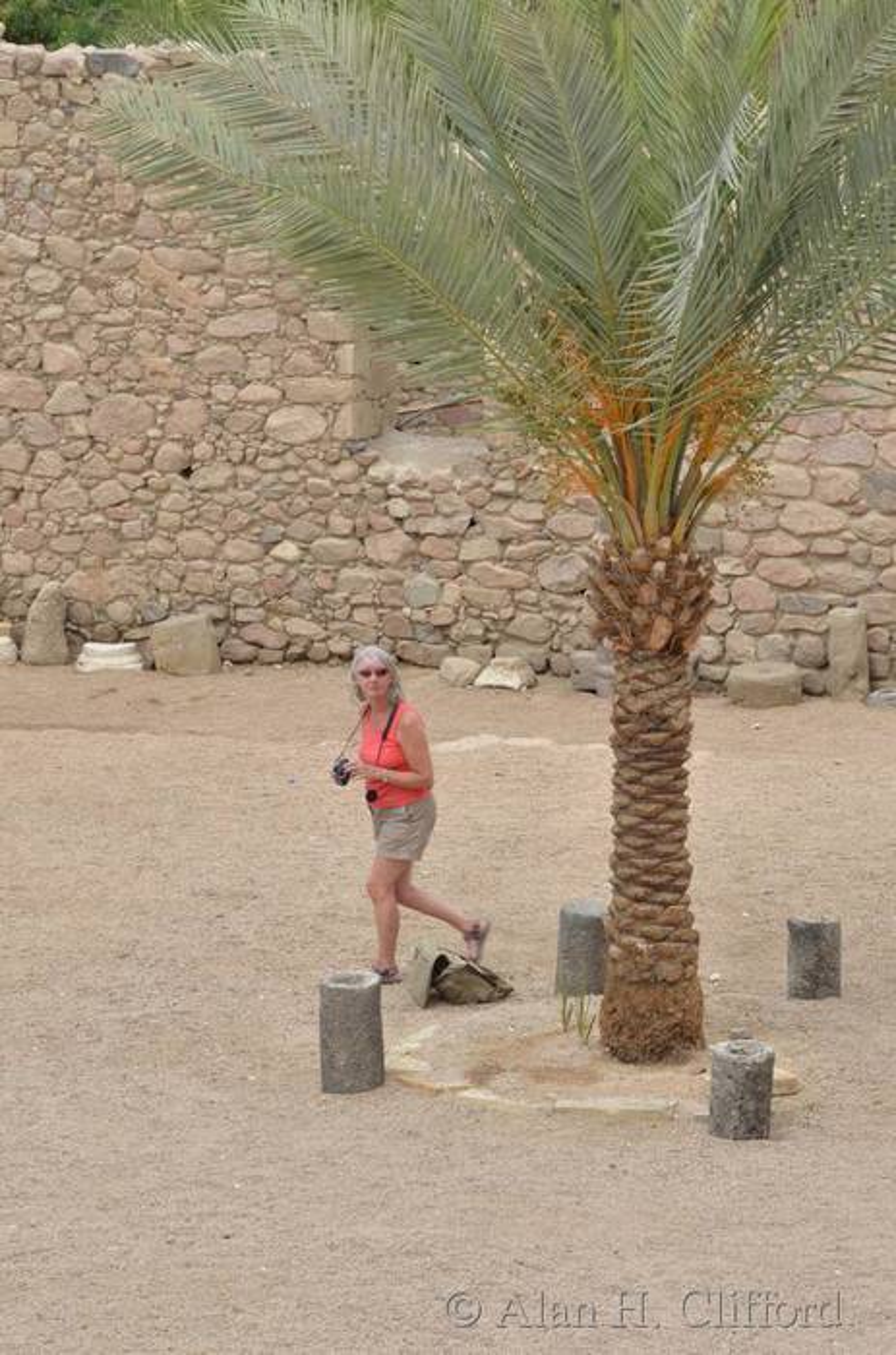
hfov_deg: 9.6
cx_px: 448
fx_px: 5349
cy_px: 678
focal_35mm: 142
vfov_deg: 14.4
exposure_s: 1/80
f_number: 14
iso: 125
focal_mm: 95
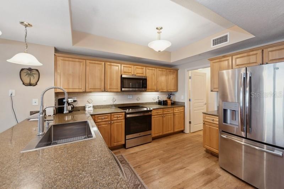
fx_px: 110
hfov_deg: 104.3
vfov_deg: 81.2
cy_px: 94
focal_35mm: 14
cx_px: 142
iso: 100
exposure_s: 1.6
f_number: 8
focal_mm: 14
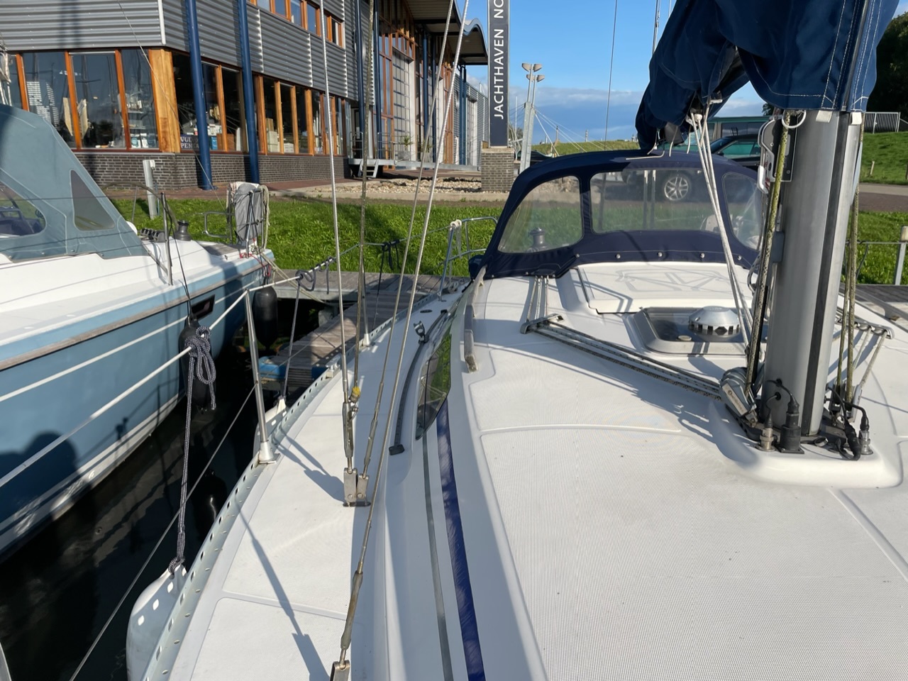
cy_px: 340
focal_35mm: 26
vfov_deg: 53.1
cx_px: 454
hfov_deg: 67.3
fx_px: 682
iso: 32
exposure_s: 1/5051
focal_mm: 4.2
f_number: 1.6
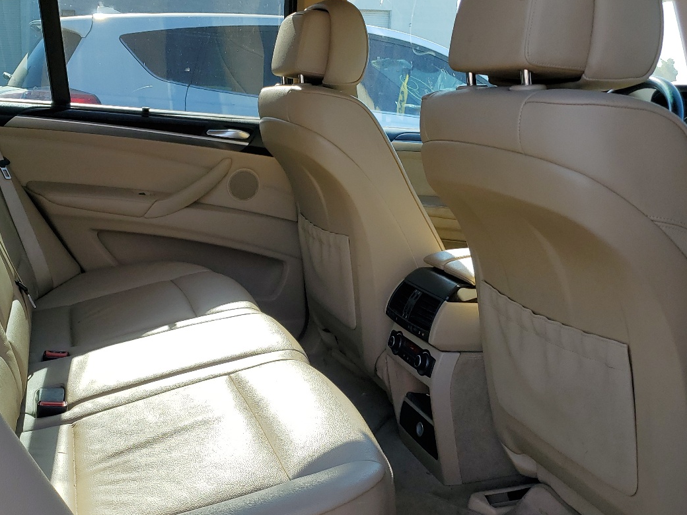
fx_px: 794
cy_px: 278
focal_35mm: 40
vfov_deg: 35.9
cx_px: 221
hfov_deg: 46.0
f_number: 1.5
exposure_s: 1/625
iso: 50
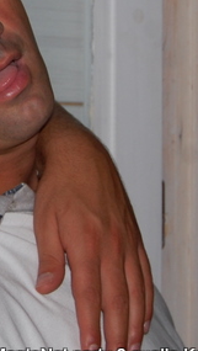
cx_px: -194
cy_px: 58
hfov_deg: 6.7
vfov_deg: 12.2
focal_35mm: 176
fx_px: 1637
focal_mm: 40
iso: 400
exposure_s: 1/60
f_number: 5
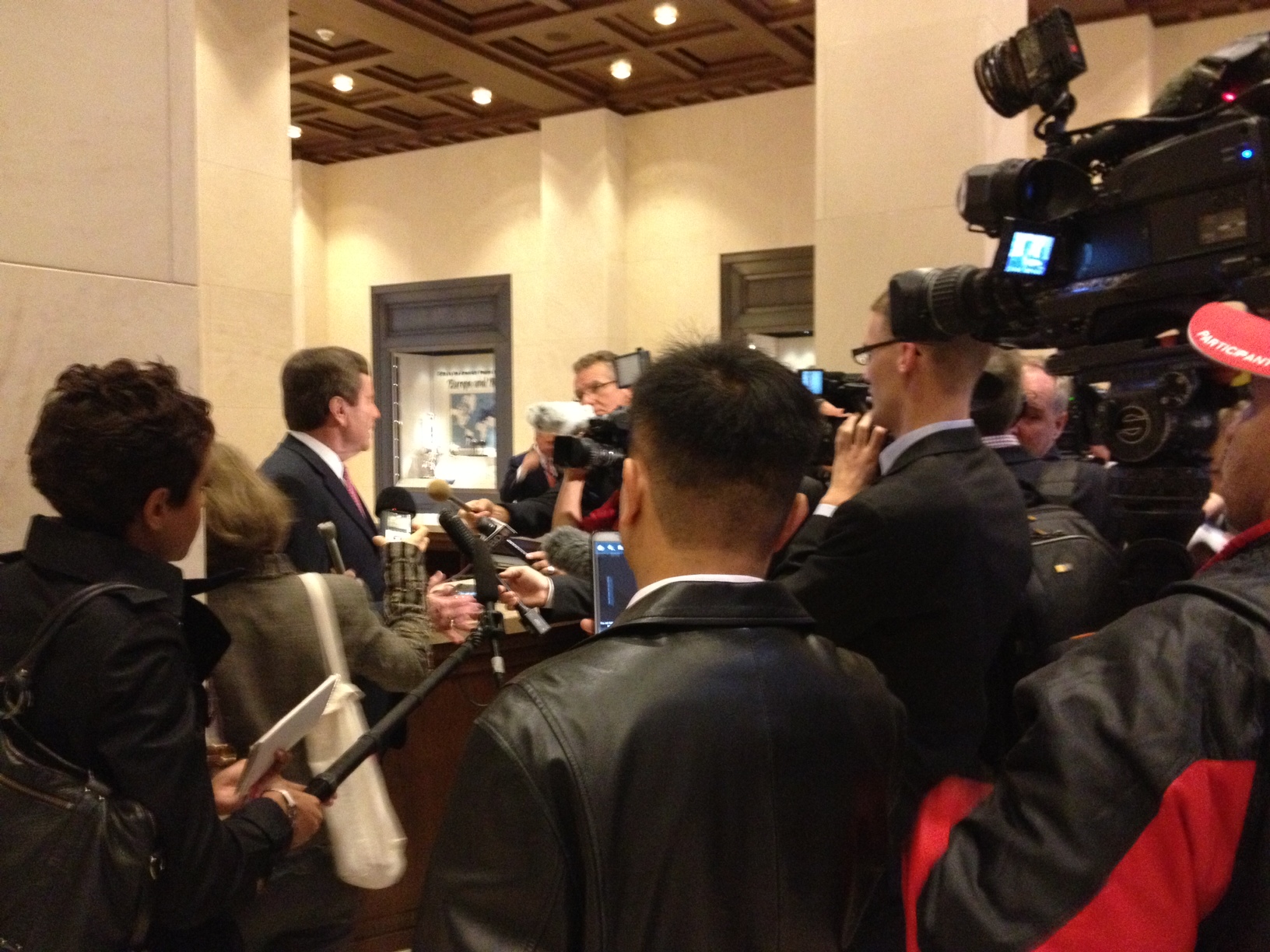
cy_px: 476
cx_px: 635
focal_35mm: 35
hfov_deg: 52.6
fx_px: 1284
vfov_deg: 40.7
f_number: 2.4
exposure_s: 1/15
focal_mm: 4.28
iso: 500
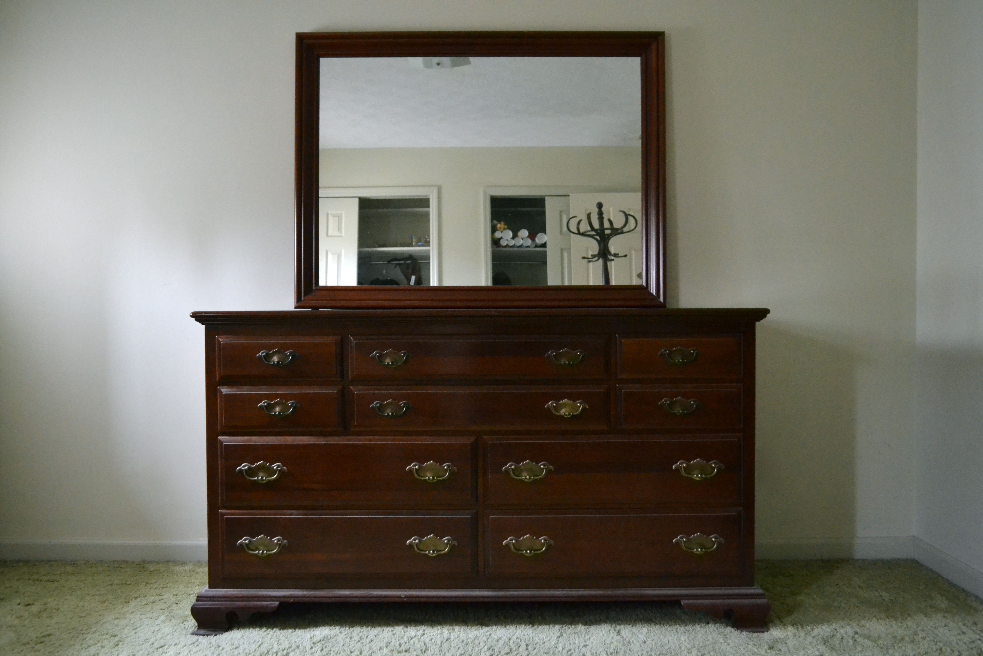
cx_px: 492
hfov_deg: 61.9
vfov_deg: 43.6
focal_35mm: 30
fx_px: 819
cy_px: 328
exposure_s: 1/30
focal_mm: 20
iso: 3200
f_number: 4.5
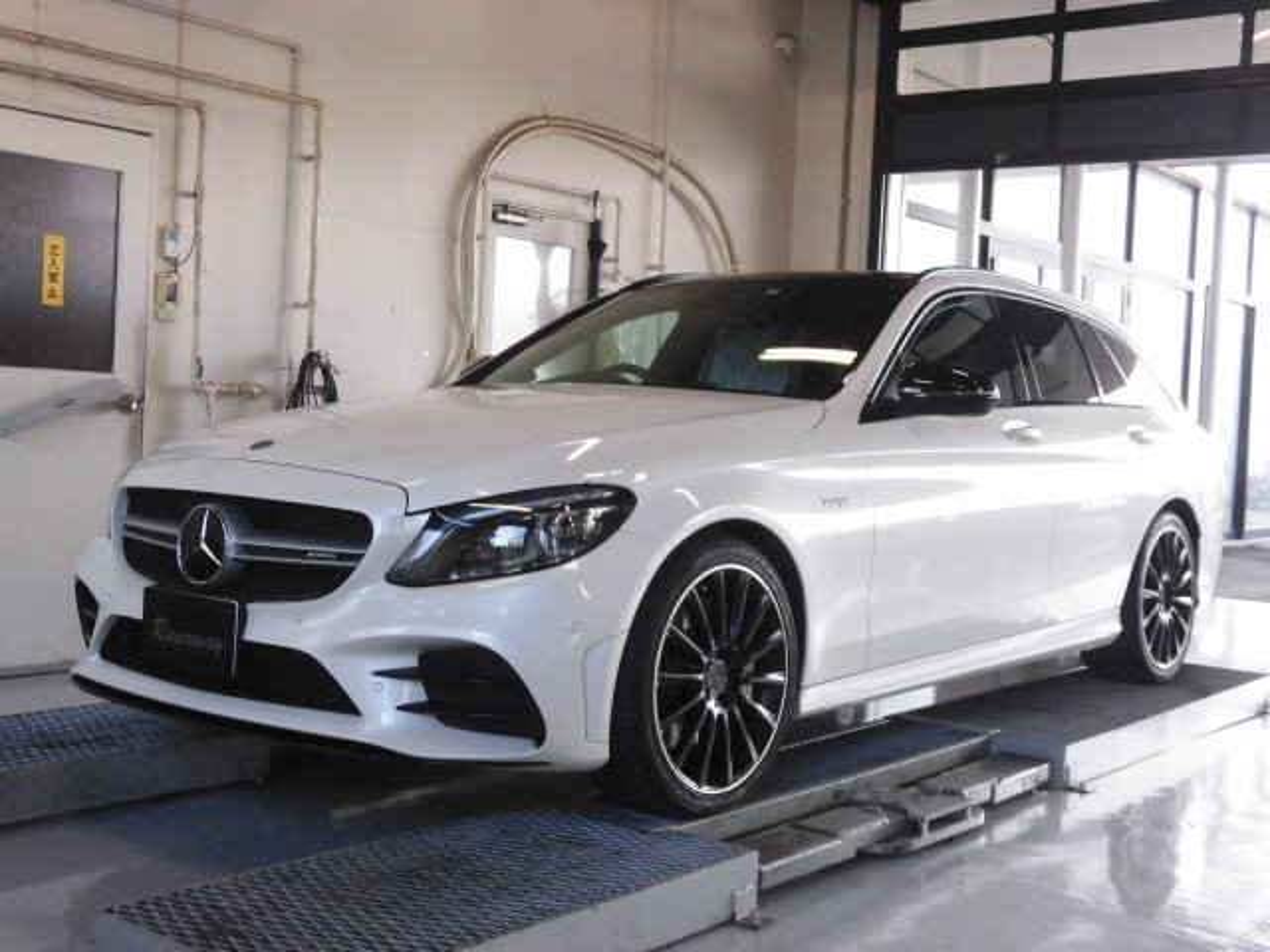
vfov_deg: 33.6
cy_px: 476
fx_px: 1578
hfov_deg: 43.9
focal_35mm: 43
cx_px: 635
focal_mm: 7.72
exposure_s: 1/50
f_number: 3.8
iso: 200
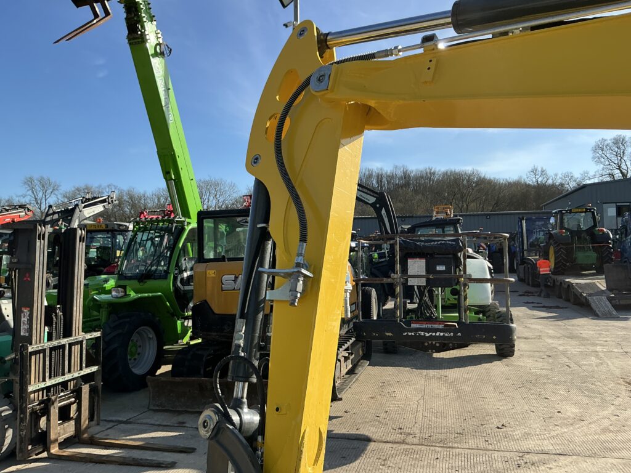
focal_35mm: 28
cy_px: 236
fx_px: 510
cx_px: 316
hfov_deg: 63.4
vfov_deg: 49.7
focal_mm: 3
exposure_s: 1/1221
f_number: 1.8
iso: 25
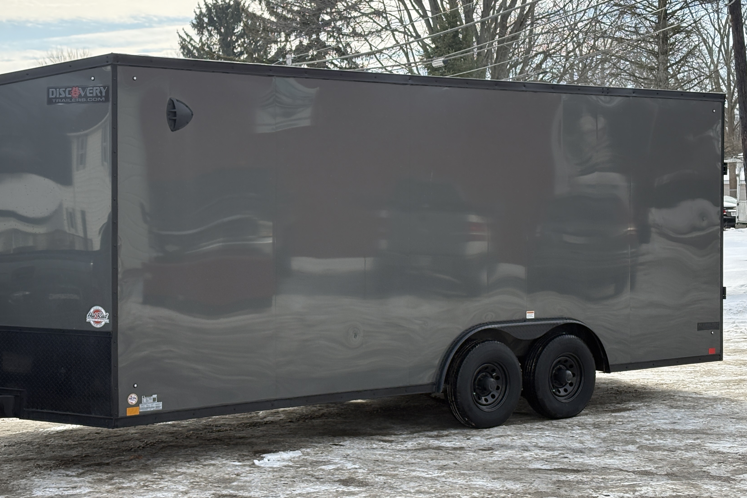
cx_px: 338
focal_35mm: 66
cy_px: 215
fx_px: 1369
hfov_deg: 30.5
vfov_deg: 20.6
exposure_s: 1/2747
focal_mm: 5.96
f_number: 1.6
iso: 50
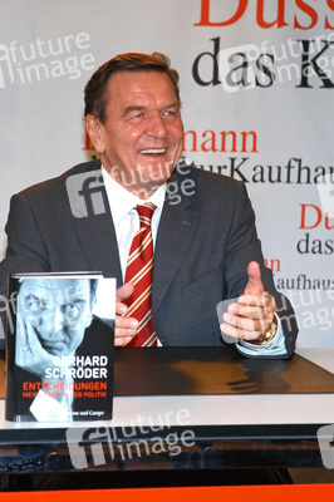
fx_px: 2049
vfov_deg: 14.0
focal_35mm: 147
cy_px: 251
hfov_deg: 9.3
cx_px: 167
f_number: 5.6
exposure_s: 1/60
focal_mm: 98
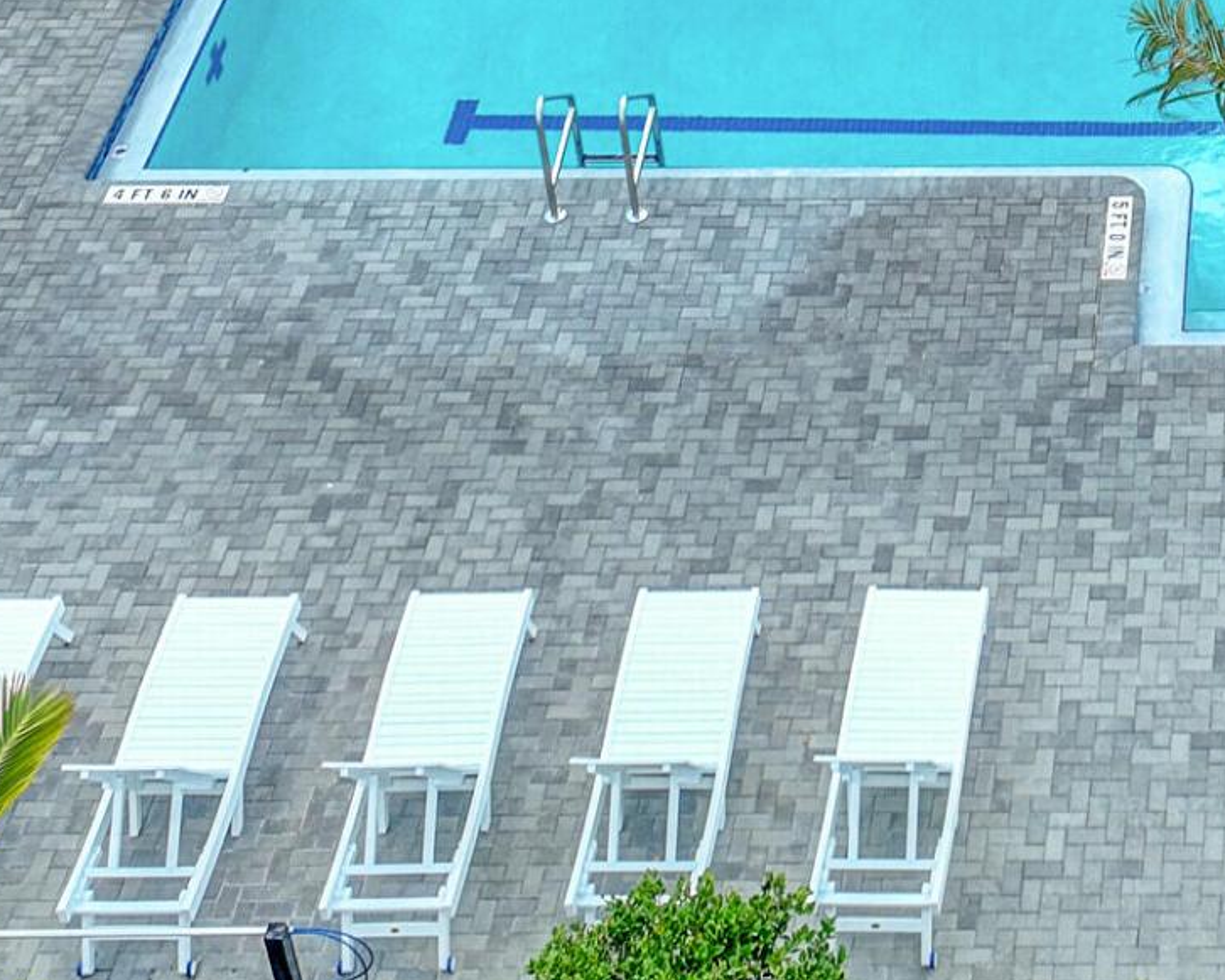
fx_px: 3372
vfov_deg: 15.6
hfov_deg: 19.6
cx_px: 1382
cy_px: -347
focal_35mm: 93
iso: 130
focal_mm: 12.3
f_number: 2.8
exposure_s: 1/800
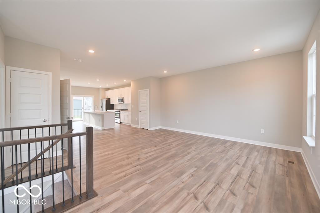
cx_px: 160
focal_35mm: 14
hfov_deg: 104.3
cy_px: 106
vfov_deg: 81.2
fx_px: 124
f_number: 2.8
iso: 640
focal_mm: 14
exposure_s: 1/200
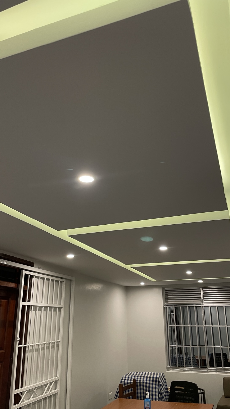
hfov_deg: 40.2
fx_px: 314
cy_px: 208
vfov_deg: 66.1
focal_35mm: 29
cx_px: 117
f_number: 1.6
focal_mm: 4.2
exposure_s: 1/50
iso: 100
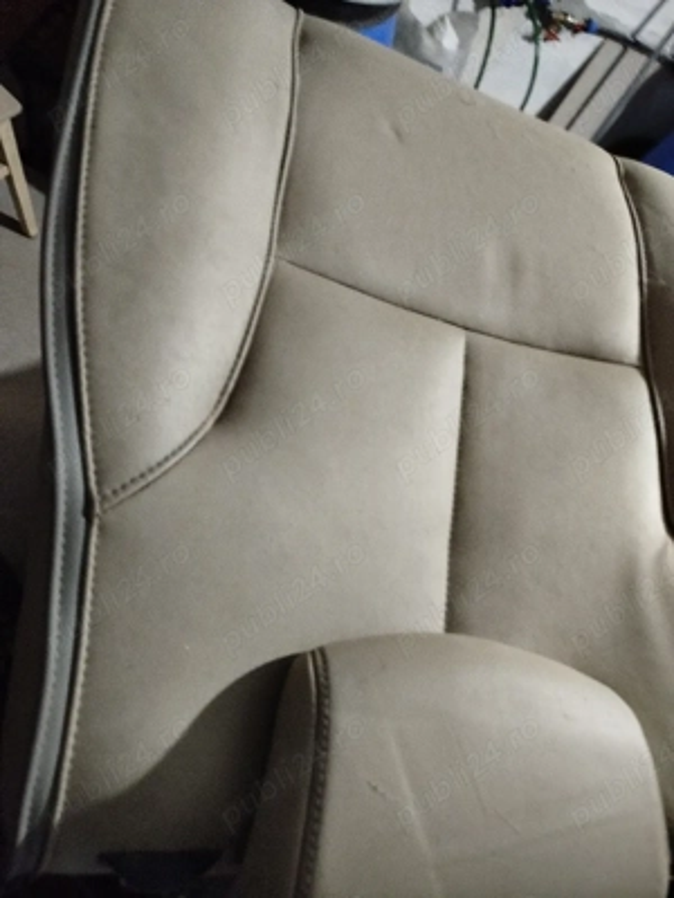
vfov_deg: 71.6
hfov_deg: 56.8
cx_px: 337
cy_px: 449
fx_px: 623
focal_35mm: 24
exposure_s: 1/17
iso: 1000
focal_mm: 5.31
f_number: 1.7
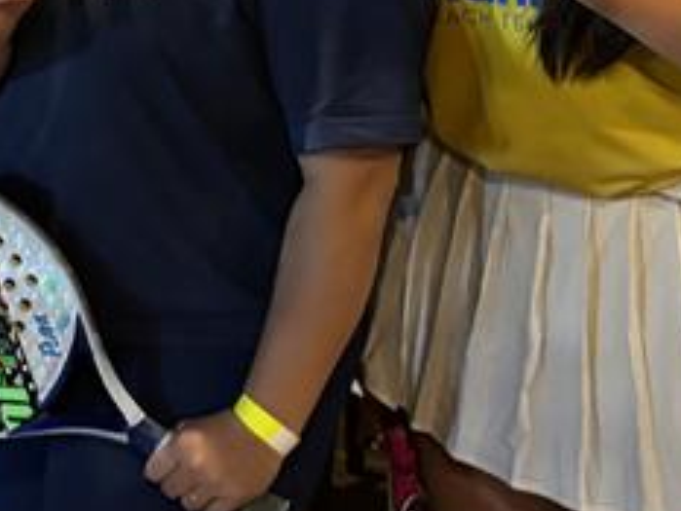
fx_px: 2638
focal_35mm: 134
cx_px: -517
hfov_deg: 13.3
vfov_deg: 10.4
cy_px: -432
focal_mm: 5.96
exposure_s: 1/40
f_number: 1.6
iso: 500
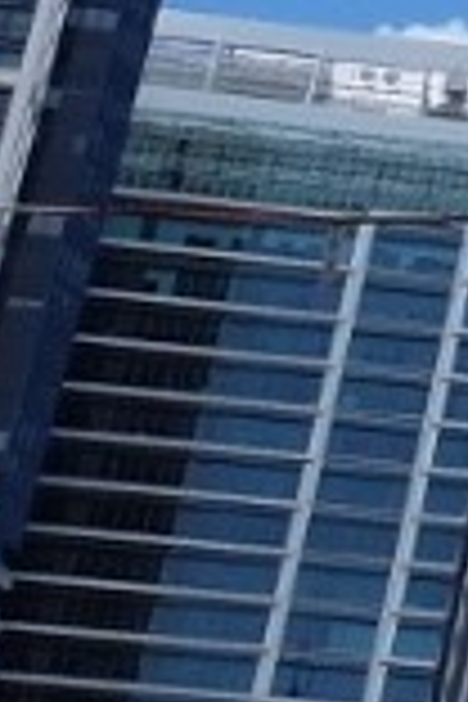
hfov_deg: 4.1
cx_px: 2601
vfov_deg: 6.4
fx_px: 5616
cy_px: -1584
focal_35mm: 288
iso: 400
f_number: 11
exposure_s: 1/400
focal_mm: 18.8
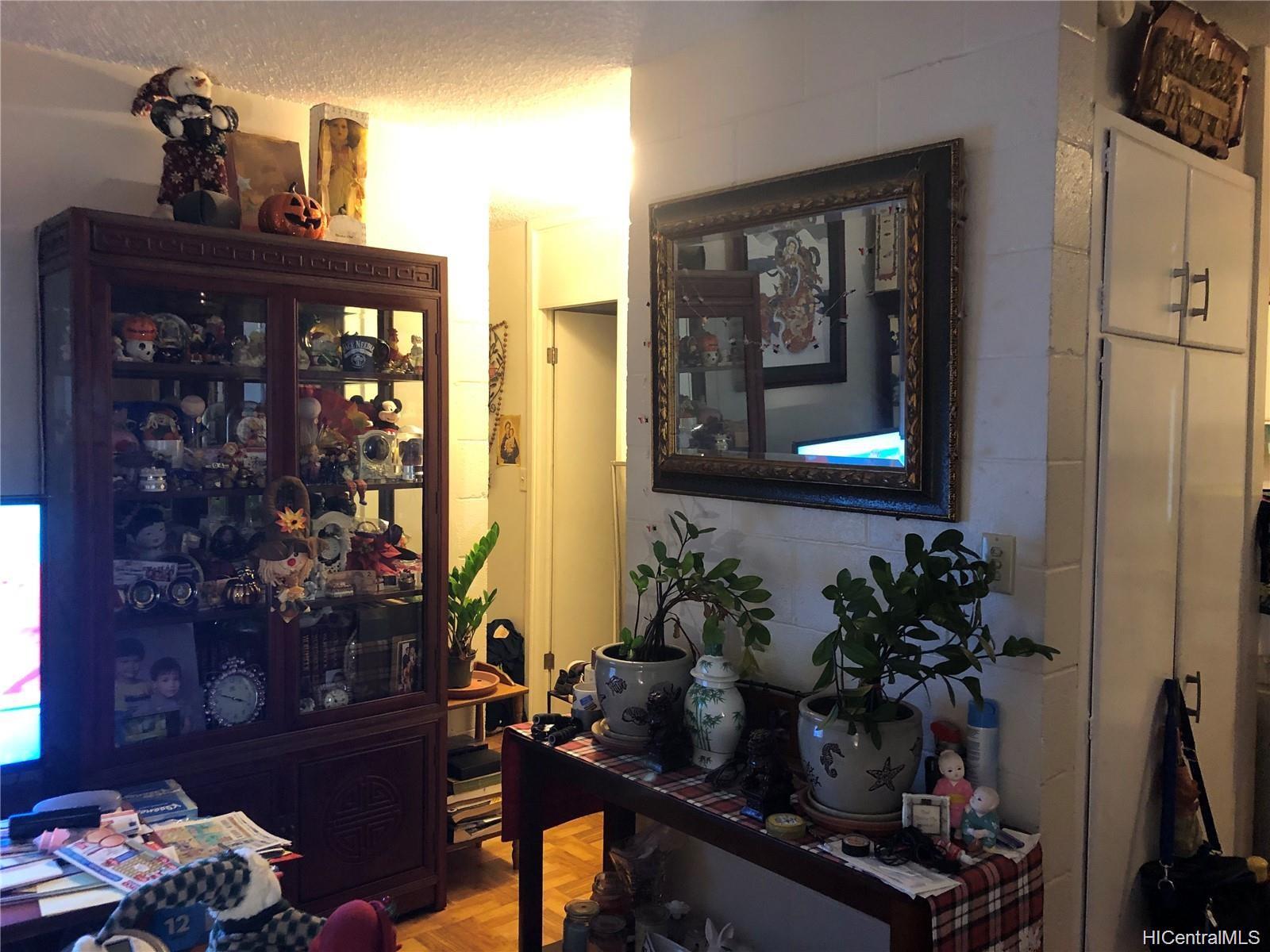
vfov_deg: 49.7
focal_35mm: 28
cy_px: 476
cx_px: 635
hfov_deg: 63.4
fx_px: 1027
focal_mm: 3.99
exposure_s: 1/7
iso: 100
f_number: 1.8
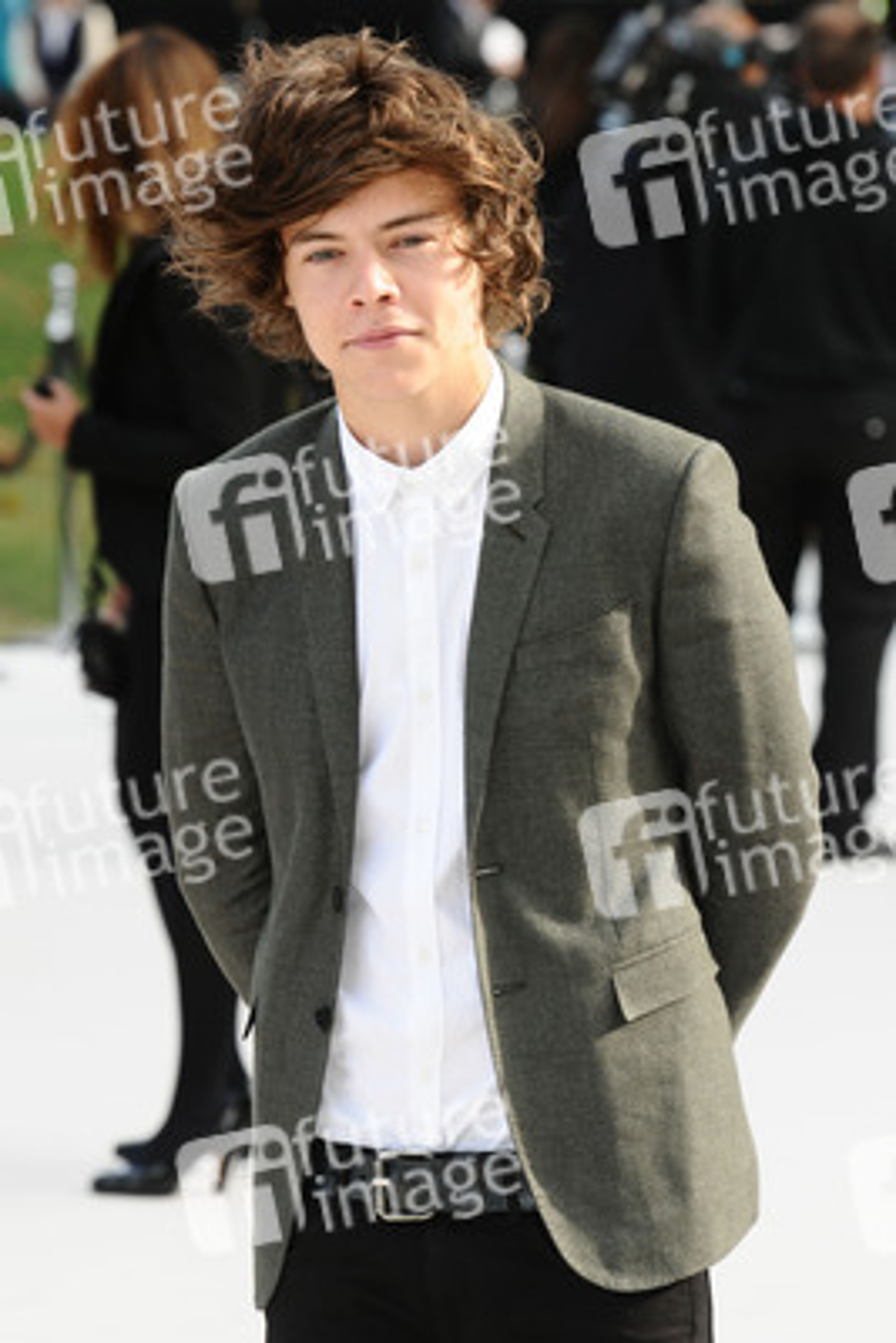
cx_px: 448
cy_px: 672
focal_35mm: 202
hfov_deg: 6.8
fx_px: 7553
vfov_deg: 10.2
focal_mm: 135
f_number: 5.6
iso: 320
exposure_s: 1/250
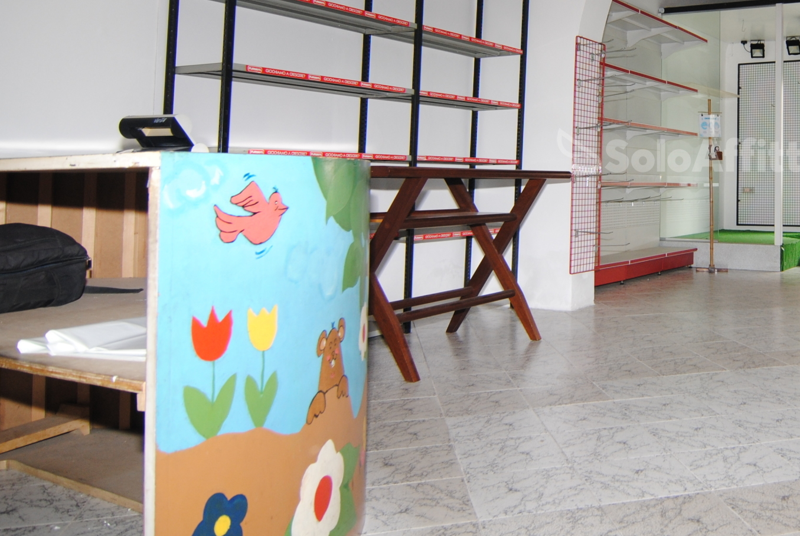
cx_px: 684
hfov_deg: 50.8
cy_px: 151
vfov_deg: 38.2
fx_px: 756
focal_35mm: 34
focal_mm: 12
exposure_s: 1/60
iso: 200
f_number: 4
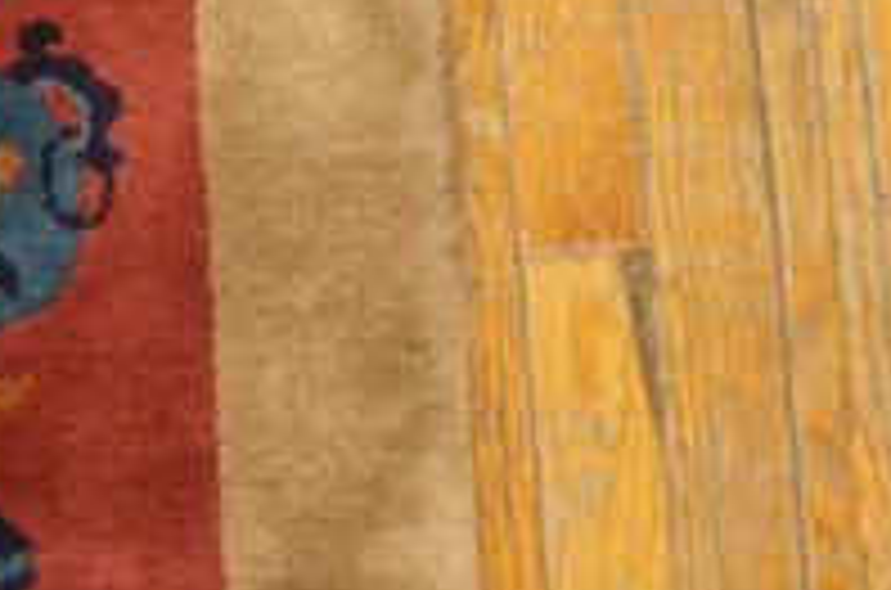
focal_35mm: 82
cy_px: 372
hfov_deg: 22.3
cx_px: -266
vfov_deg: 16.5
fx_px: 2025
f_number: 4
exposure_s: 1/60
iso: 2000
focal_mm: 18
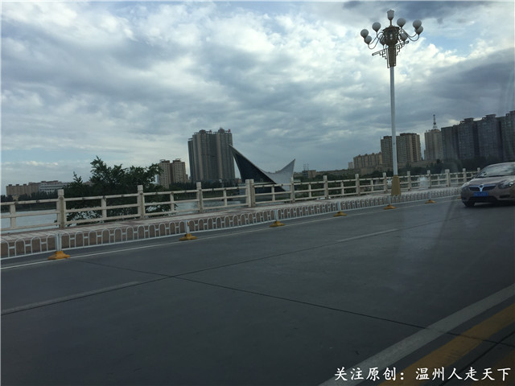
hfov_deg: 61.7
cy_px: 193
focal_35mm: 29
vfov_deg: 48.2
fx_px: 431
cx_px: 258
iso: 32
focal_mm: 4.15
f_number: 2.2
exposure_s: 1/942
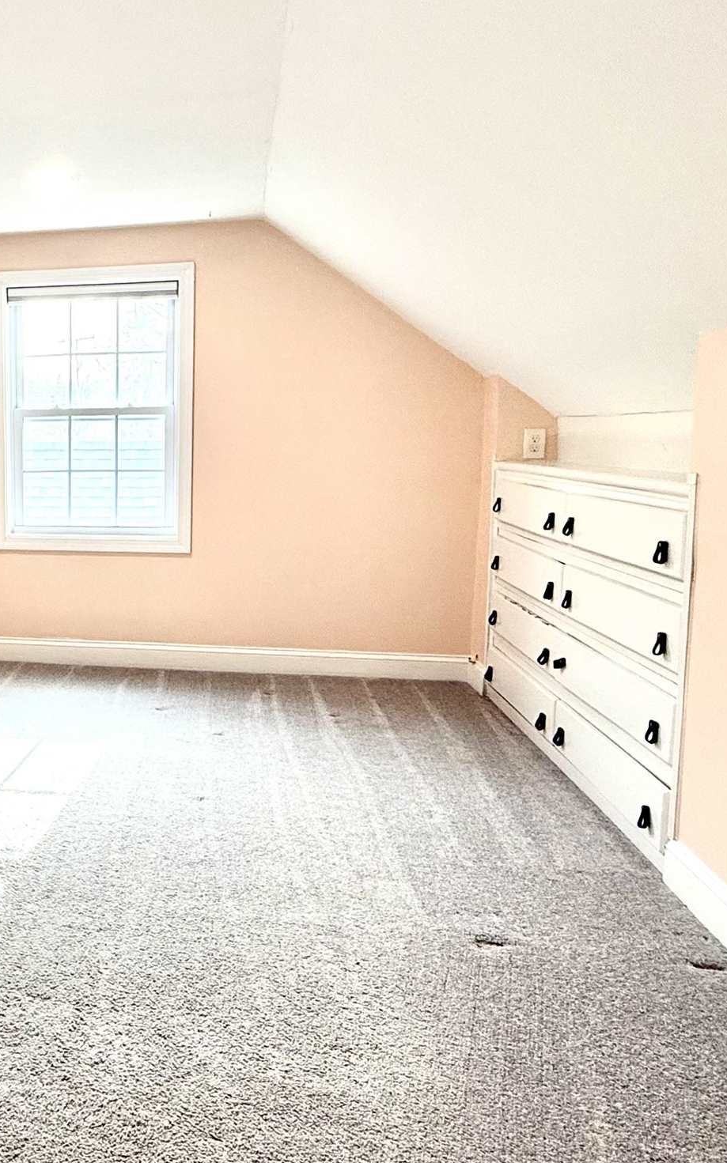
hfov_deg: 36.6
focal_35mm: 31
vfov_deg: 61.2
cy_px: 568
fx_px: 983
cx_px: 3
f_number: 2.2
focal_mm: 2.22
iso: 100
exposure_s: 1/120
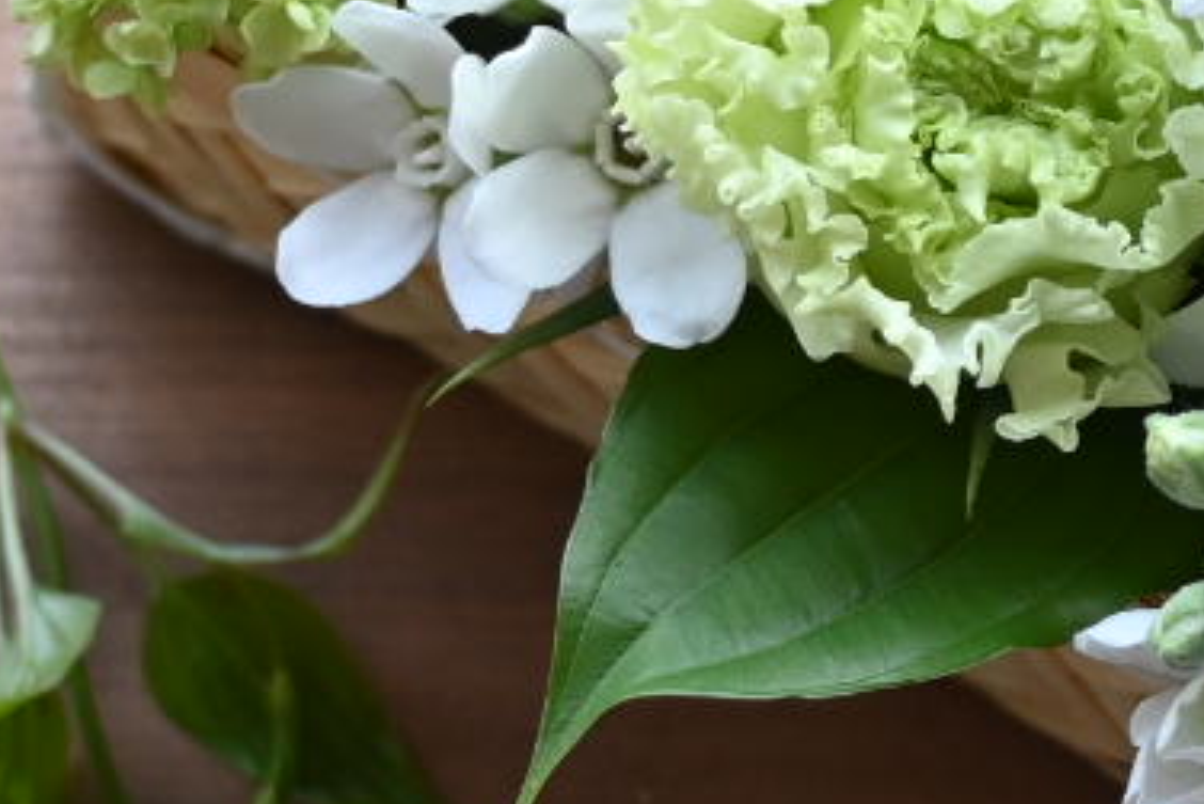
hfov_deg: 14.3
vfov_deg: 9.4
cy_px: -372
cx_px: 1018
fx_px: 4751
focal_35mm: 142
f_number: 4
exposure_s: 1/200
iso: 400
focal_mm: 22
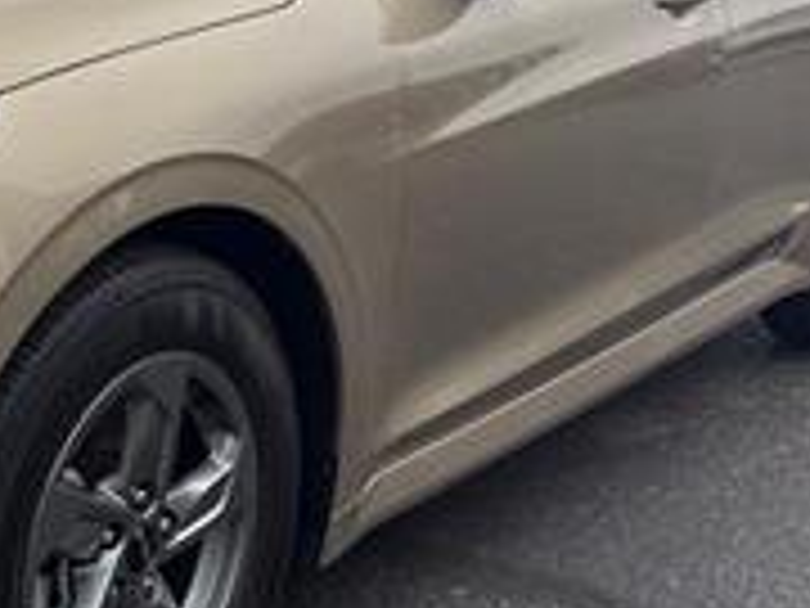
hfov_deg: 24.6
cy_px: 257
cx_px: -108
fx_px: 1708
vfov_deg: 20.2
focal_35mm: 73
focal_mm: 5.96
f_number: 1.6
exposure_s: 1/764
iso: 50
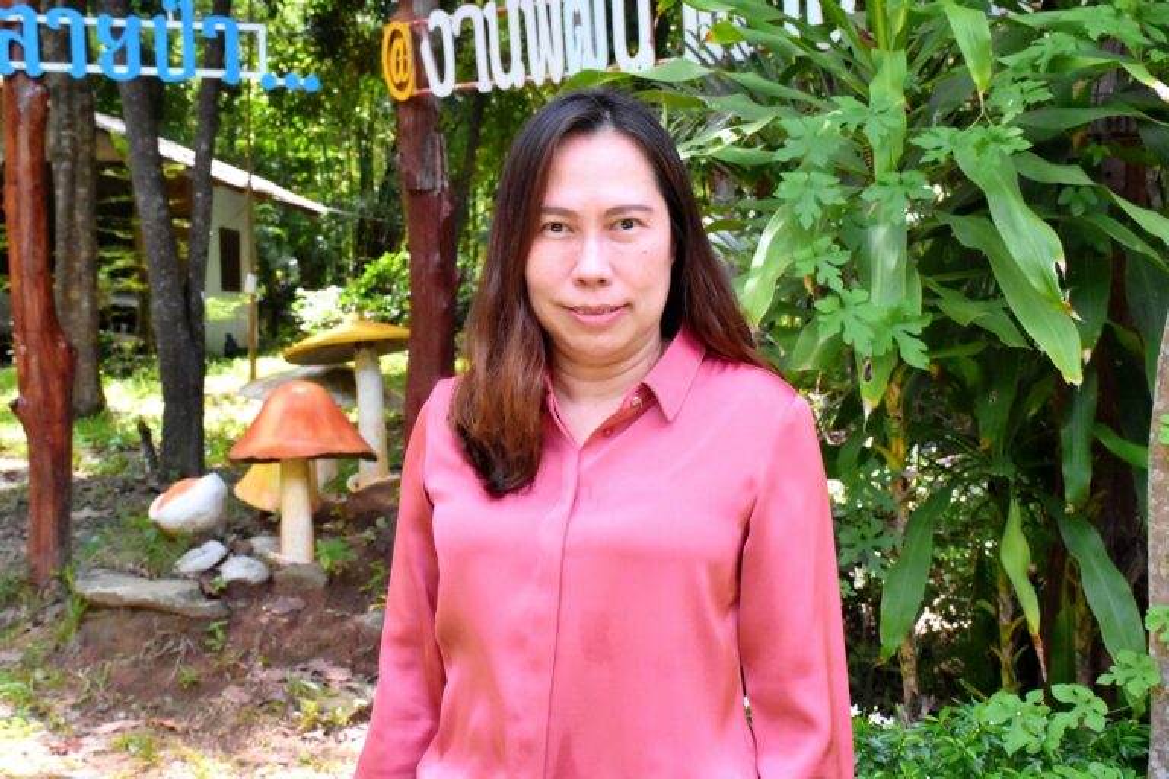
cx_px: 584
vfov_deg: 23.8
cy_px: 390
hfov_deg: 35.1
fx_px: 1851
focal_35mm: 57
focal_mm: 38
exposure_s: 1/500
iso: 4000
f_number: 11
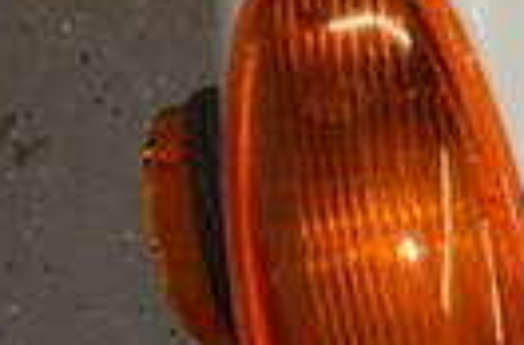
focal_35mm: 175
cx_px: 1409
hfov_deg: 9.8
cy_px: 381
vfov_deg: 7.7
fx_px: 2538
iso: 1250
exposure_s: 1/60
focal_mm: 20
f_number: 3.5
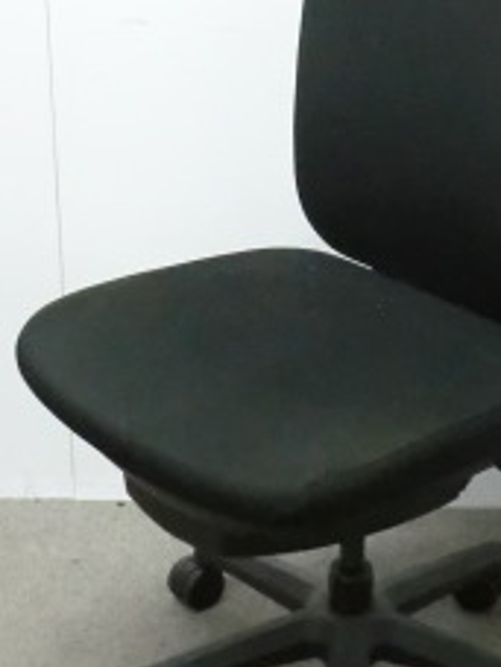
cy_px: 252
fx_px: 1737
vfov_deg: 21.7
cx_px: 322
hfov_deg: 16.4
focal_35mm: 90
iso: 800
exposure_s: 1/40
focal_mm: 5.8
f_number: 3.5
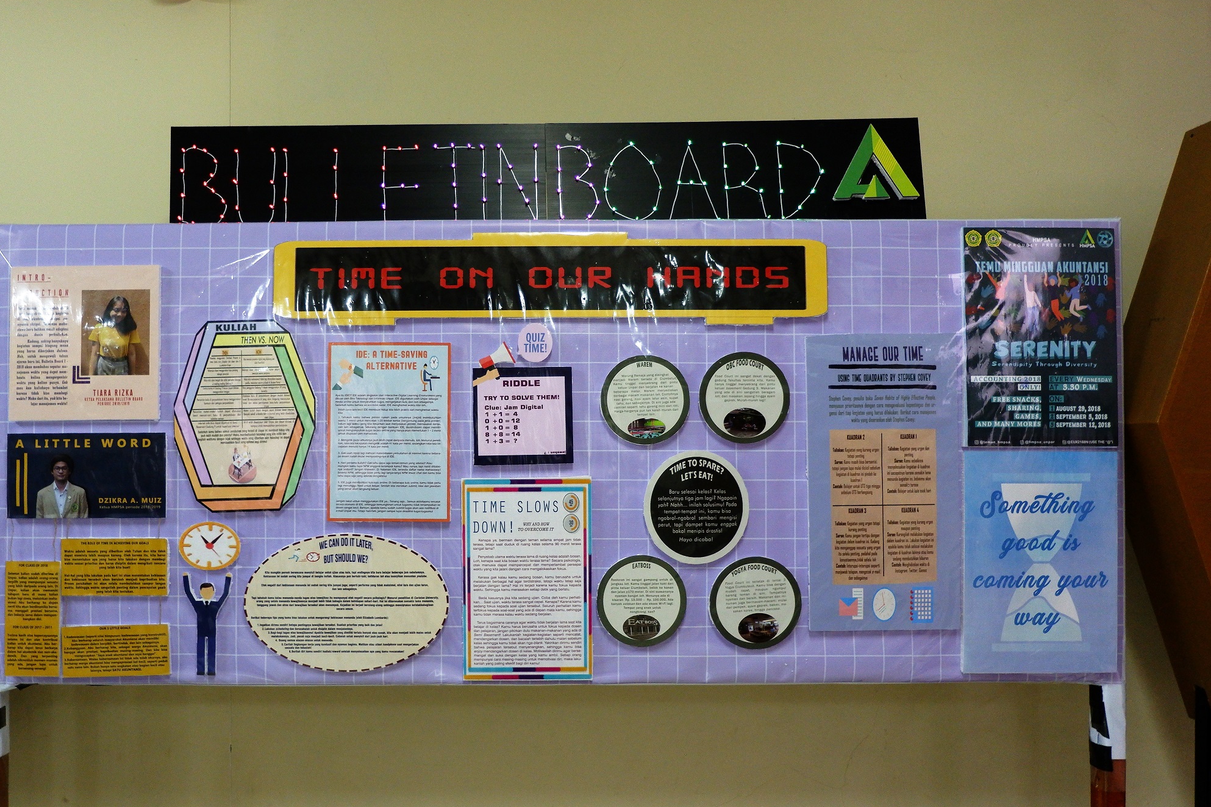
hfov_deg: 63.3
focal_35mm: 29
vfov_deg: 44.9
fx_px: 975
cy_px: 440
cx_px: 512
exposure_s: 1/34
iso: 800
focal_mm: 16
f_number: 3.5
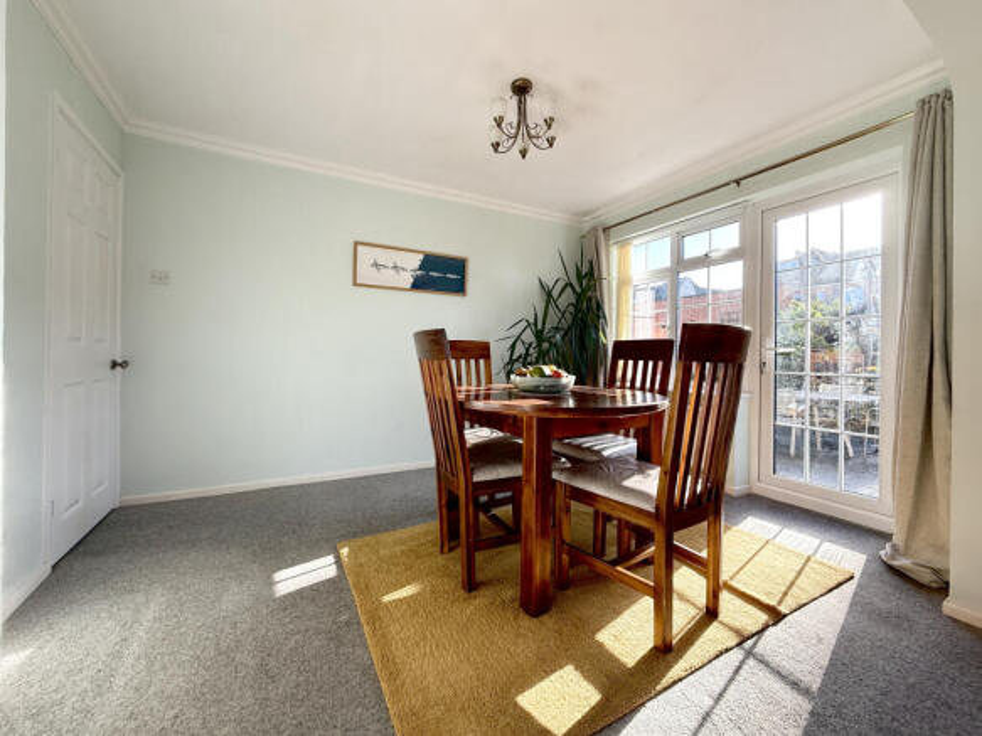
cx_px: 491
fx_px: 397
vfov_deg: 85.7
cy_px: 368
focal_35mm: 14
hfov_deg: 102.1
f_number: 2.2
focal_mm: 2.22
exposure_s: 1/197
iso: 64
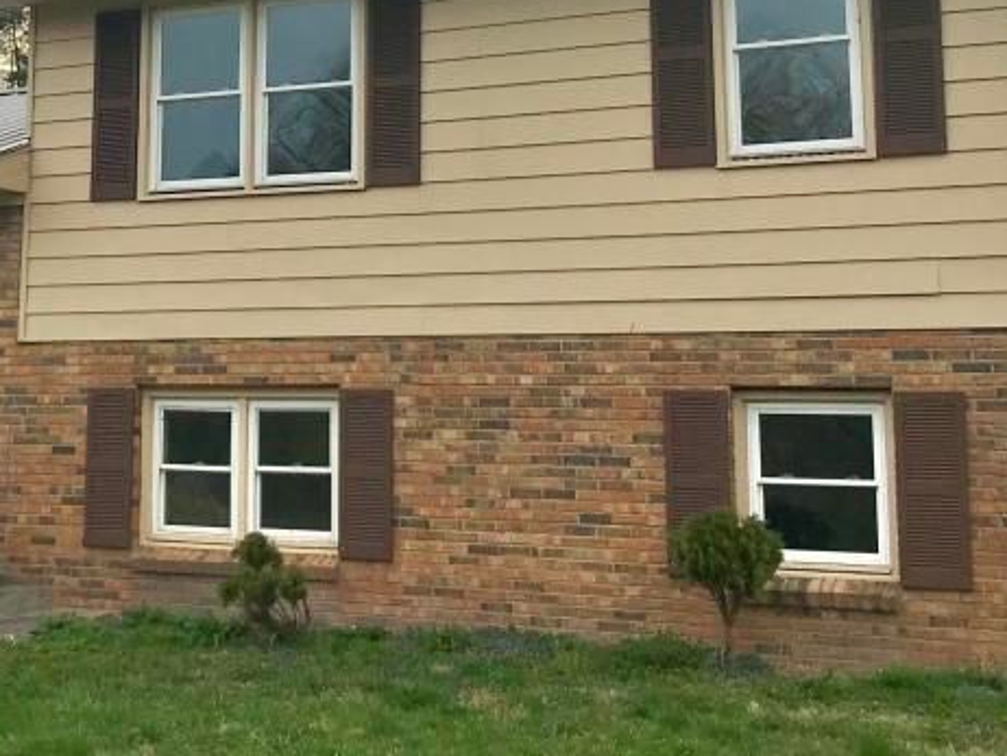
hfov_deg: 30.5
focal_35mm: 62
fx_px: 1805
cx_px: 227
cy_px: 163
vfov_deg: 23.4
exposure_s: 1/396
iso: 20
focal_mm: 3.99
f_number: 1.8
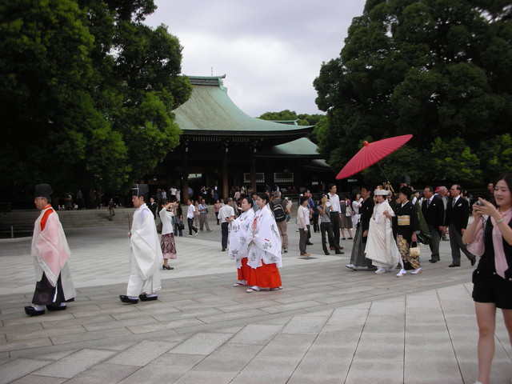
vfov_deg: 40.7
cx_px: 256
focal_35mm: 35
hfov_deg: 52.6
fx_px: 518
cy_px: 192
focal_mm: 5.8
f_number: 3
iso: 50
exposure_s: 1/176
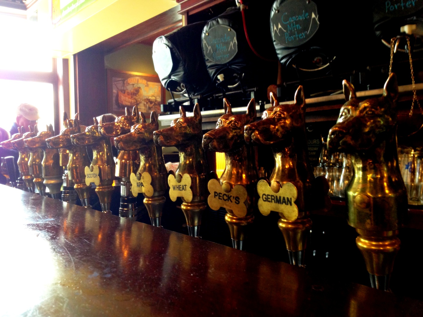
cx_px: 212
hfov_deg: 55.4
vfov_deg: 42.9
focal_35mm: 33
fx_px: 403
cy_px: 158
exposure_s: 1/20
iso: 100
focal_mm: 4.13
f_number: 2.4
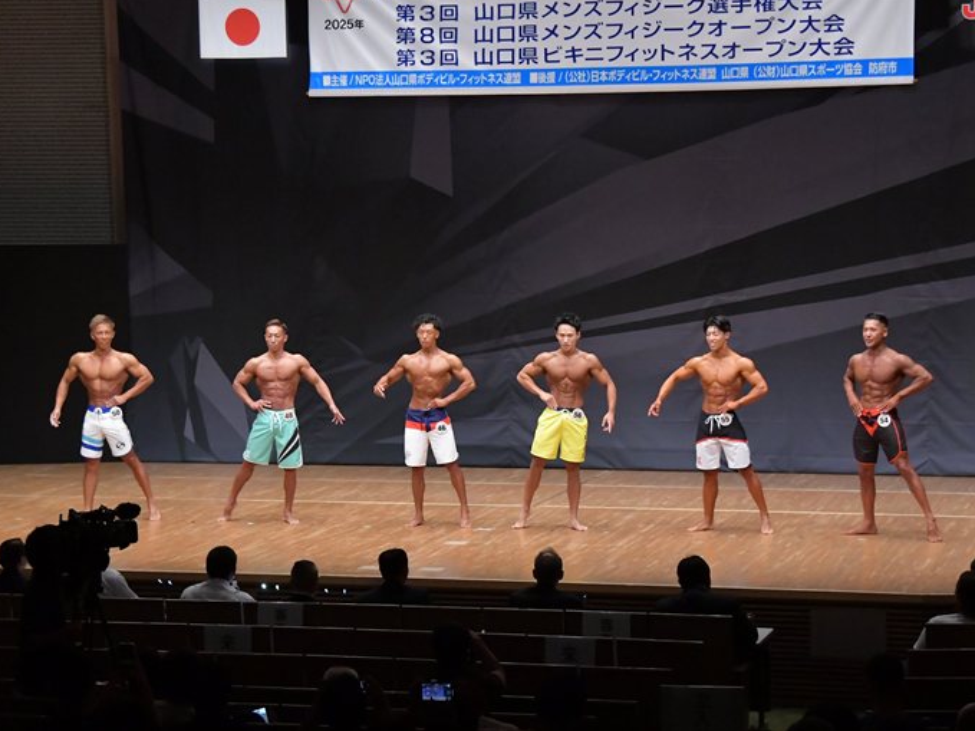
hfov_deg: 19.3
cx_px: 454
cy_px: 362
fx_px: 2872
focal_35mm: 102
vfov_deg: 14.5
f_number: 5.6
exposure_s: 1/400
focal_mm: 62
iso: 6400
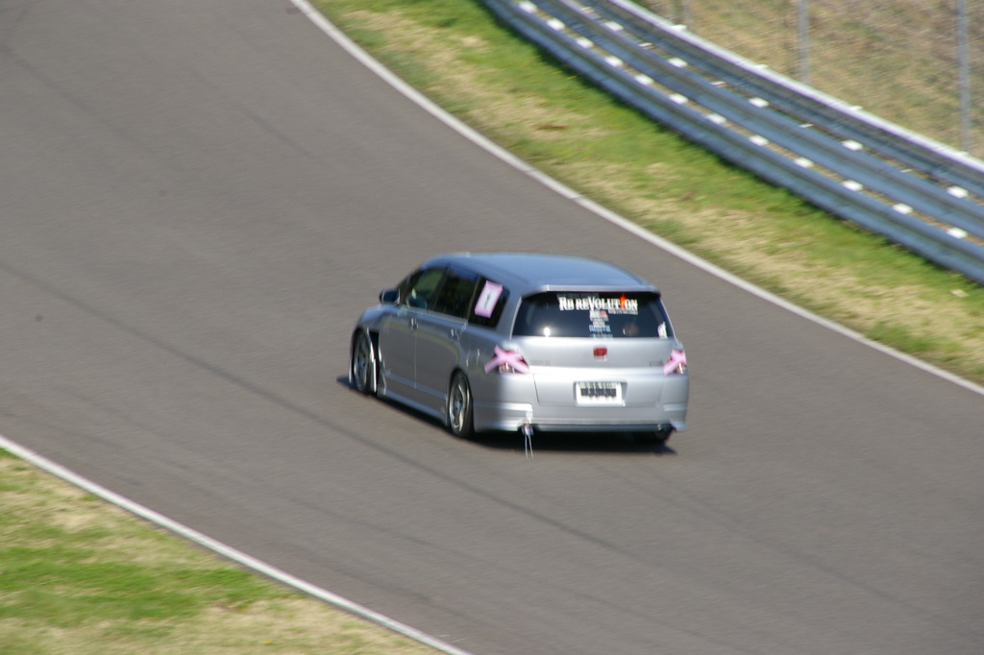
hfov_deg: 5.5
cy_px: 328
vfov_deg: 3.7
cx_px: 492
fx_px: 10246
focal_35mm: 375
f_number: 13
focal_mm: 250
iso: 200
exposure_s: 1/125
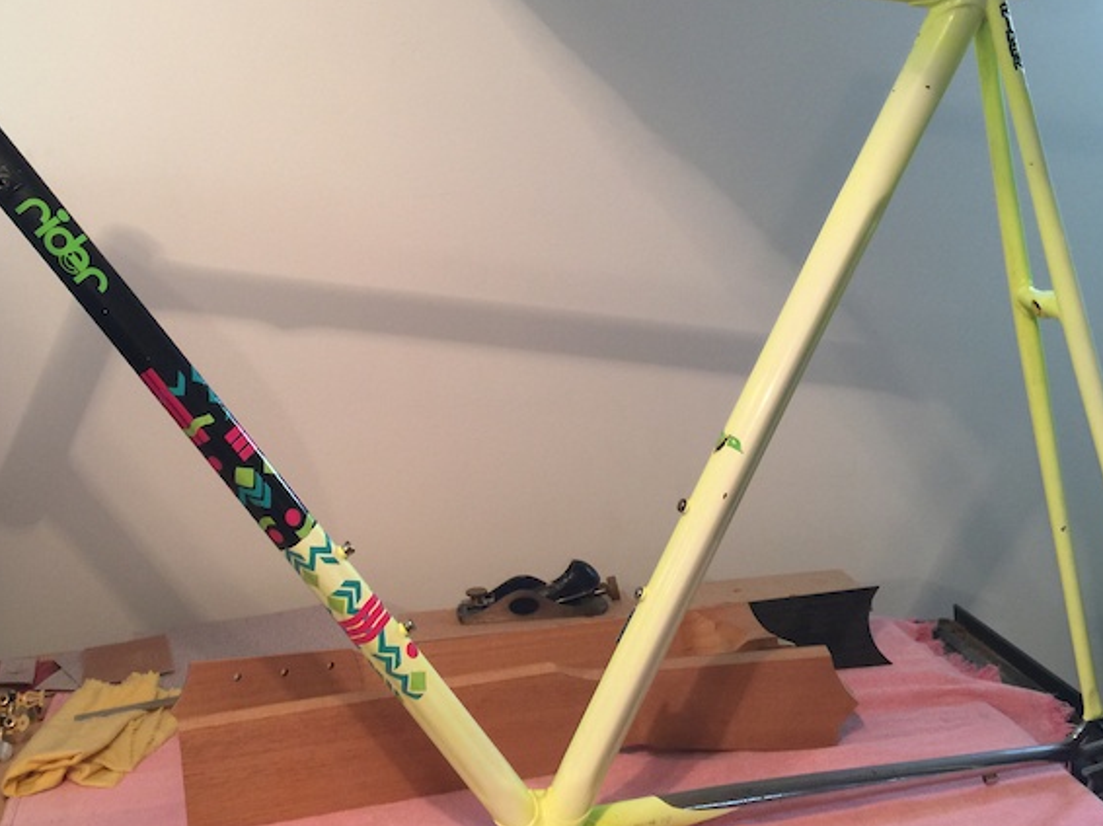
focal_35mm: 41
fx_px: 1306
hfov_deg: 45.7
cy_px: 325
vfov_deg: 35.0
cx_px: 472
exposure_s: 1/15
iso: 50
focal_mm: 4.15
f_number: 2.2
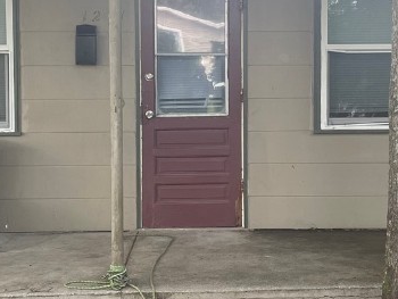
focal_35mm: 76
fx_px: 874
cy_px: 126
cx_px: 216
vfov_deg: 19.4
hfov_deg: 25.6
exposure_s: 1/282
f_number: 1.6
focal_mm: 4.2
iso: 32
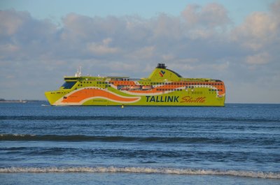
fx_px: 1223
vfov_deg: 8.7
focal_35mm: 158
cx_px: 140
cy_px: 92
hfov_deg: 13.1
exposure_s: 1/250
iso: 160
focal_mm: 105
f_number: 8
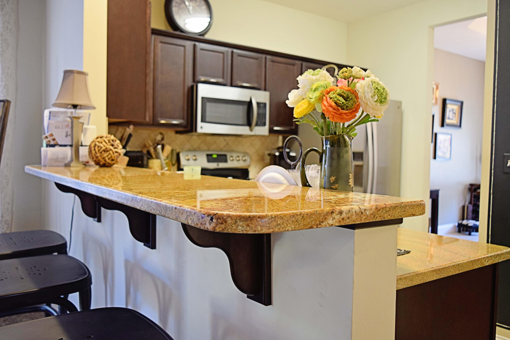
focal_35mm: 32
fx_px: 446
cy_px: 170
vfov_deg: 41.7
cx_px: 255
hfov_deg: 59.5
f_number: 3.8
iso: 800
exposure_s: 1/20
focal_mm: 21
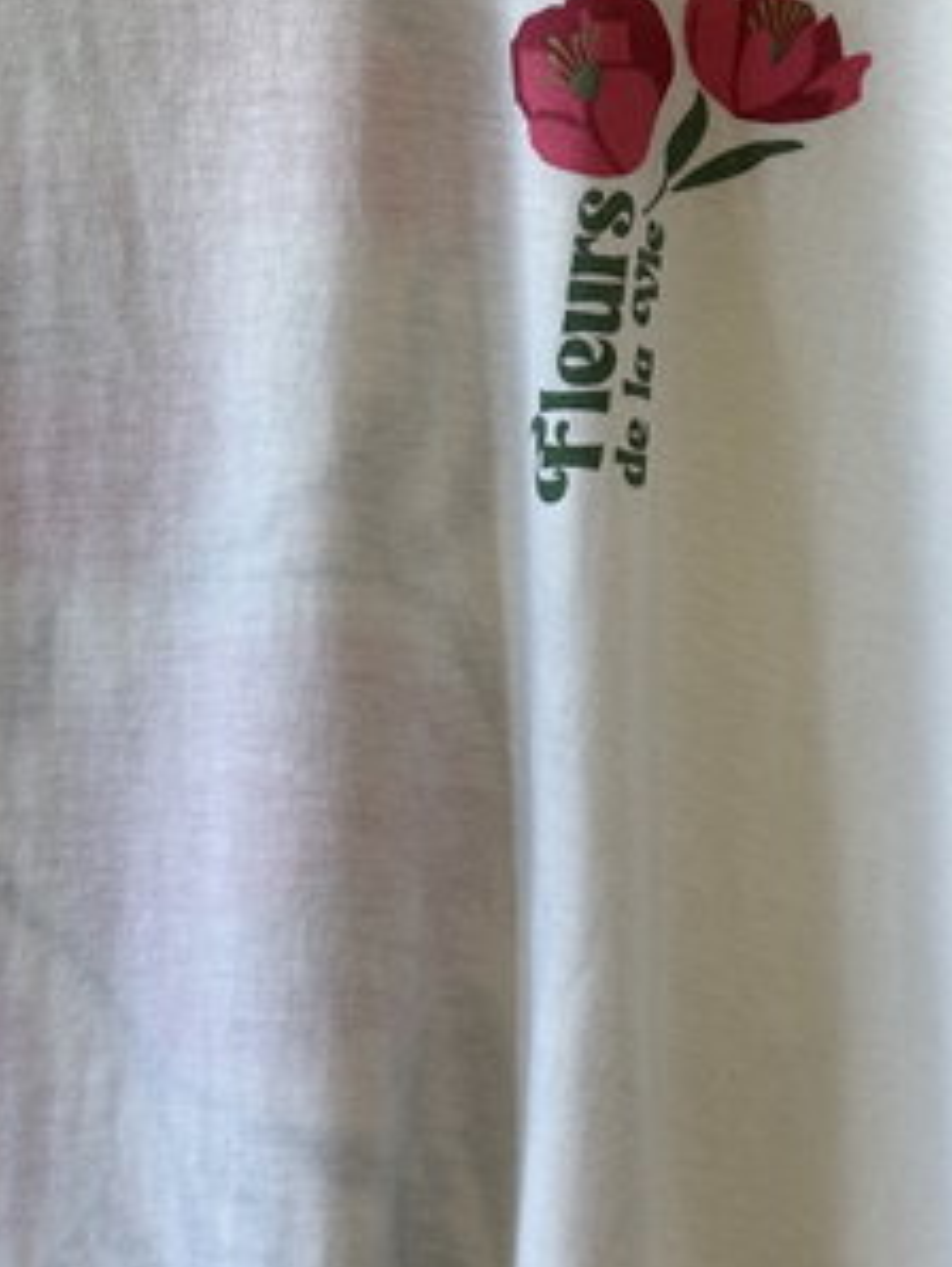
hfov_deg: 15.9
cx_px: 599
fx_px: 3405
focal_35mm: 93
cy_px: 189
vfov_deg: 20.7
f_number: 1.6
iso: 32
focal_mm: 5.96
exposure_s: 1/50
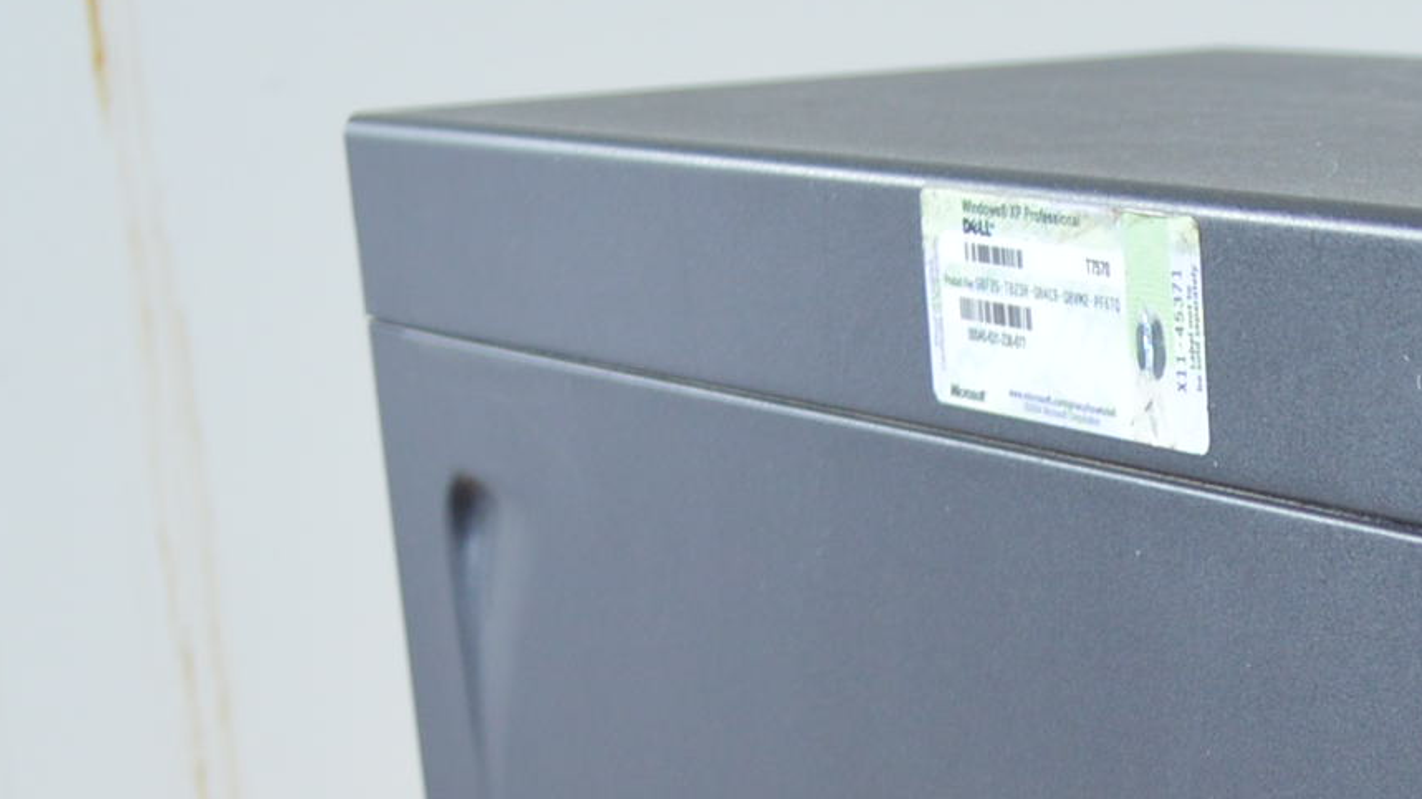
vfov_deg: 10.2
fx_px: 4147
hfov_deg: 18.8
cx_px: 1518
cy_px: 1553
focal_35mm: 110
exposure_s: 1/60
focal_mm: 20
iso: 400
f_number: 4
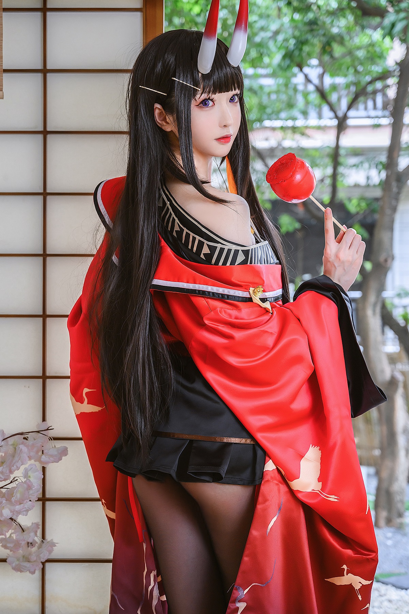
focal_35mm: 52
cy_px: 307
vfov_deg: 38.2
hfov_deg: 26.0
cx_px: 204
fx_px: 887
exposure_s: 1/60
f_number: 4
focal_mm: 52
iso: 640
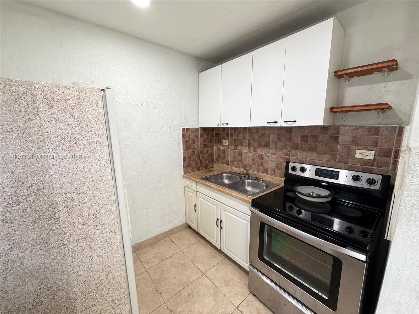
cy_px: 157
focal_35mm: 14
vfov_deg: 85.7
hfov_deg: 102.1
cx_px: 210
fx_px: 169
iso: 320
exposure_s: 1/120
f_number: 2.2
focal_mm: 2.22
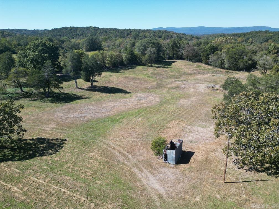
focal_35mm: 24
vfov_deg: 56.8
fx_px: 193
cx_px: 140
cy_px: 104
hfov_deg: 71.6
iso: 140
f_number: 1.7
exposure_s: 1/2000
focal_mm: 6.72
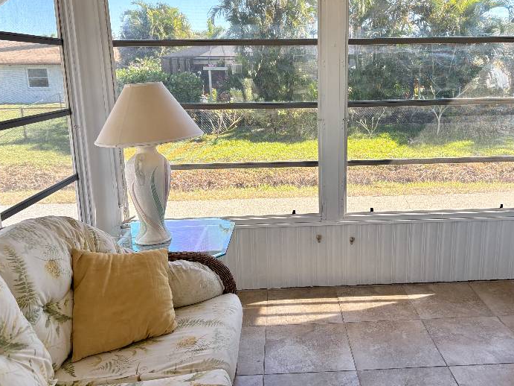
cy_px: 171
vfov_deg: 44.1
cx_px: 308
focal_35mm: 32
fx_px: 475
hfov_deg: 56.4
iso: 64
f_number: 1.6
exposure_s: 1/233
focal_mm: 5.96
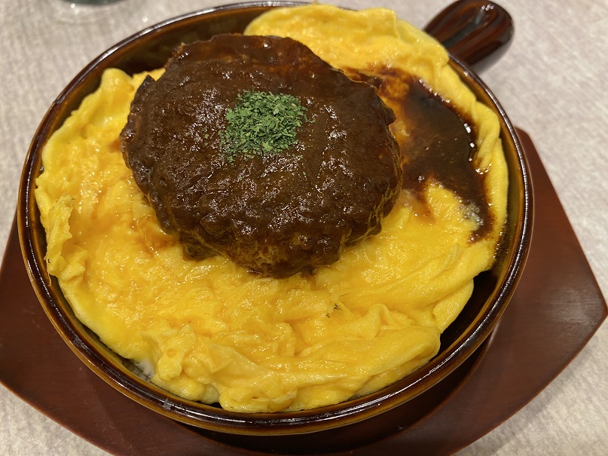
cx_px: 304
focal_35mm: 25
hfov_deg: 69.4
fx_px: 439
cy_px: 228
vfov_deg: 54.9
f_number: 1.8
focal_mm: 4.25
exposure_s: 1/50
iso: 125
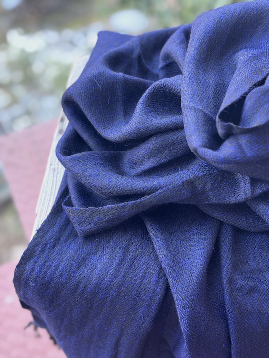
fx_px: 497
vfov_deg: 39.7
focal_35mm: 48
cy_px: 179
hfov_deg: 30.3
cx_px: 134
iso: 100
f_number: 1.78
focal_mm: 6.76
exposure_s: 1/60
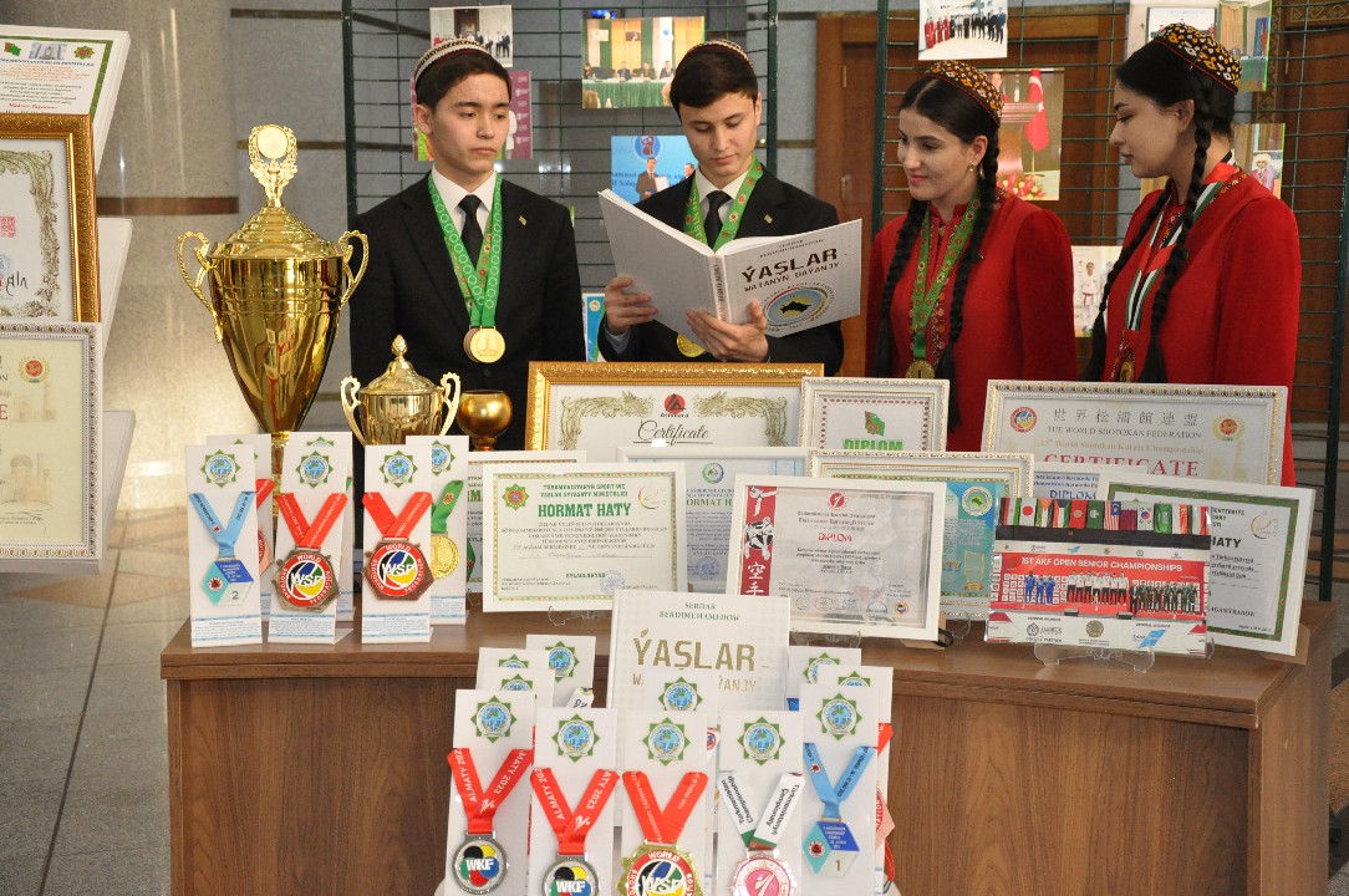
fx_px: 2133
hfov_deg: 35.1
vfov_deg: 23.7
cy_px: 448
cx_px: 674
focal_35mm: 57
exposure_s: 1/60
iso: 2000
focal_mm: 38
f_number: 5
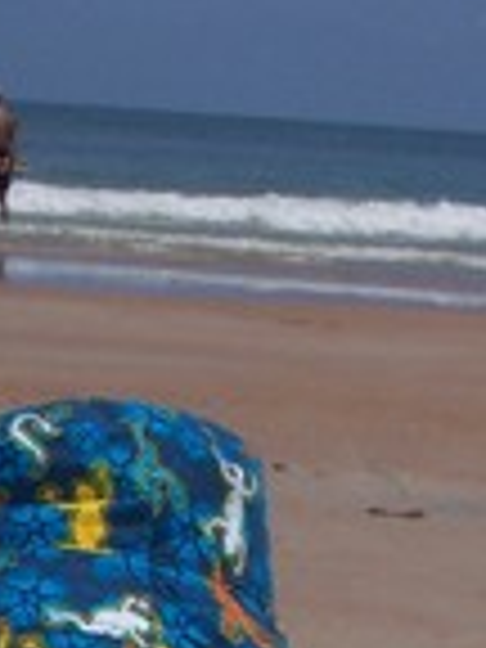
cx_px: -27
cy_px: 963
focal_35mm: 296
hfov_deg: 5.0
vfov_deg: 6.6
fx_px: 5541
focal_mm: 13.5
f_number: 8
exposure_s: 1/1000
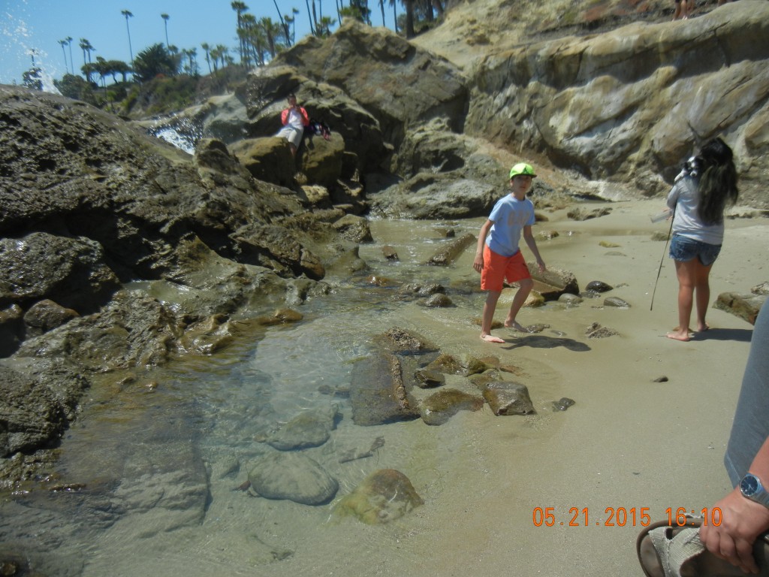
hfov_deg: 60.0
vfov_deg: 46.8
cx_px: 384
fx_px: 666
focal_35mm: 30
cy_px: 288
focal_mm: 5.4
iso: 160
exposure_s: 1/554
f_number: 7
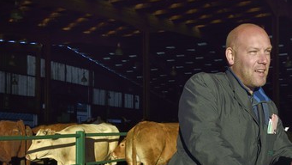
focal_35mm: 49
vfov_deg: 24.3
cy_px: 118
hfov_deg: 41.8
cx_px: 179
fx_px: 379
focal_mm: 38
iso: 800
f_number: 18
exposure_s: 1/160
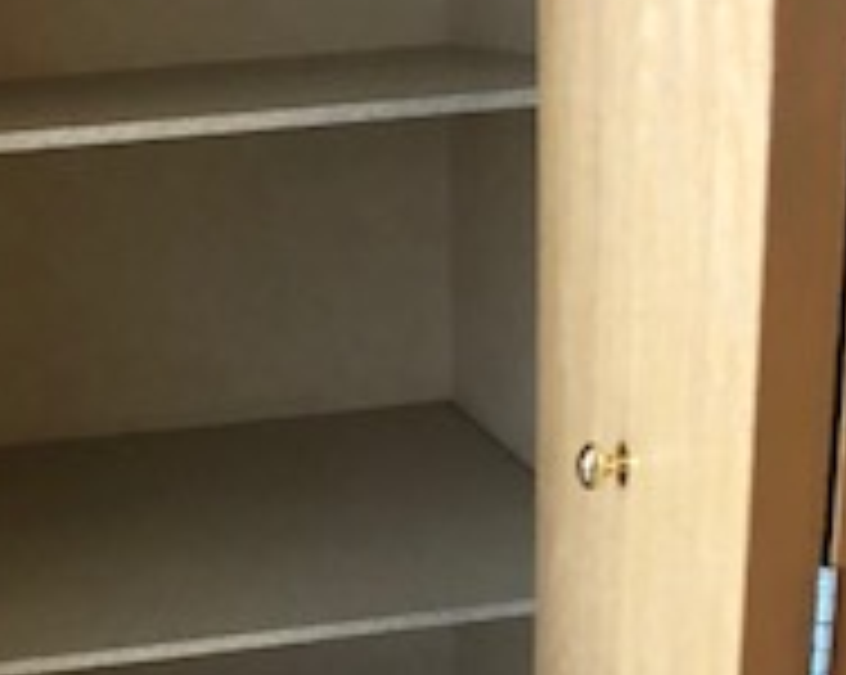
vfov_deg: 16.3
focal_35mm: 93
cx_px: 225
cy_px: 576
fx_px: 2326
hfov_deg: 20.5
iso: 64
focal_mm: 4
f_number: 1.8
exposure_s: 1/15
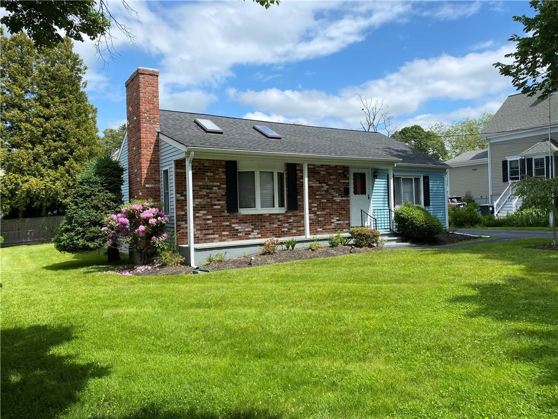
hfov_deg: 67.3
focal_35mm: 26
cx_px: 279
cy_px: 210
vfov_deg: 53.1
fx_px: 419
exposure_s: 1/2755
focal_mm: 4.25
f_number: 1.8
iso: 32
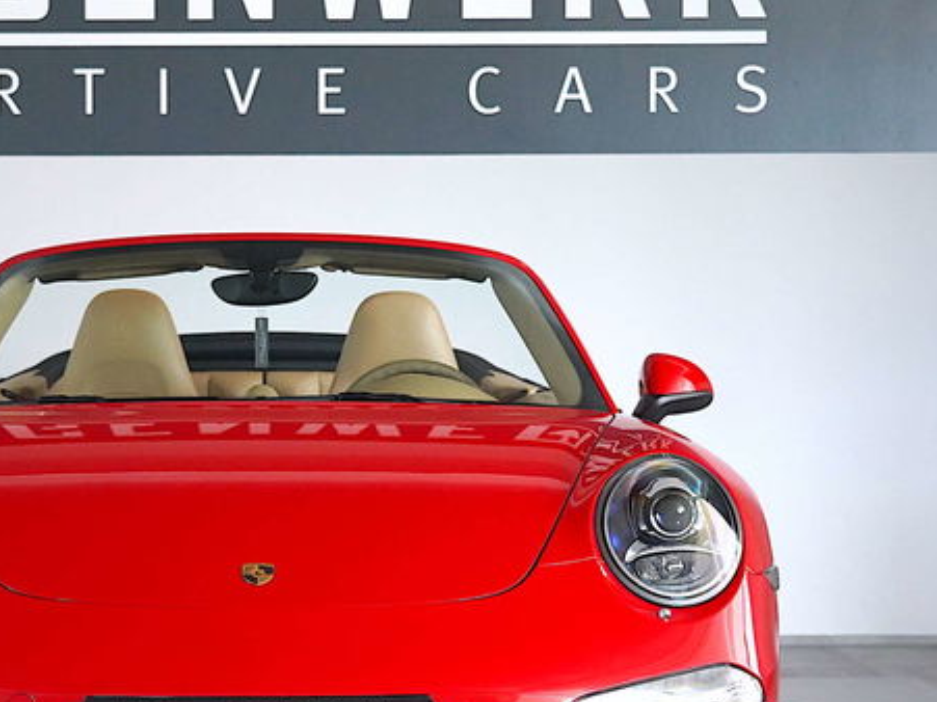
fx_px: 2598
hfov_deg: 20.3
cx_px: 226
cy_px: 390
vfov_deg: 15.4
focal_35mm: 96
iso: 4000
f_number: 4
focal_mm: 44
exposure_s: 1/125
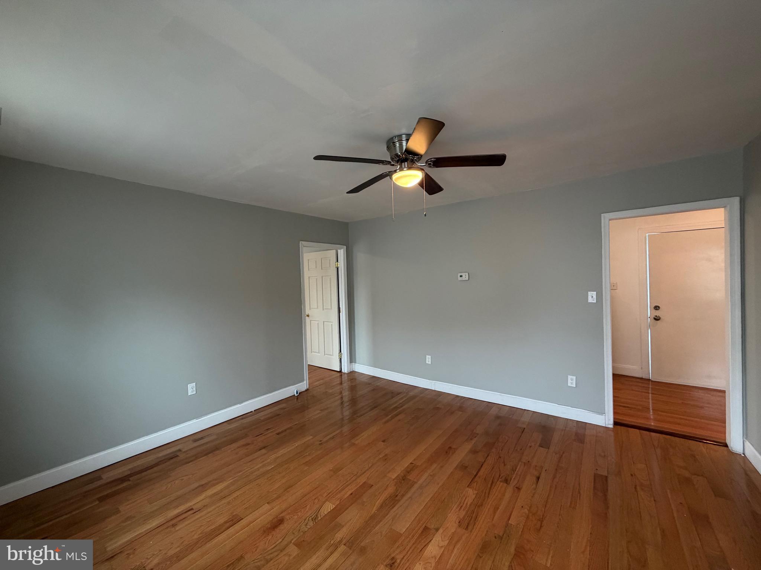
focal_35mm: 14
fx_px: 308
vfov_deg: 85.7
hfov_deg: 102.1
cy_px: 285
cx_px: 380
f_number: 2.2
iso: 250
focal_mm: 2.22
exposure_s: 1/60
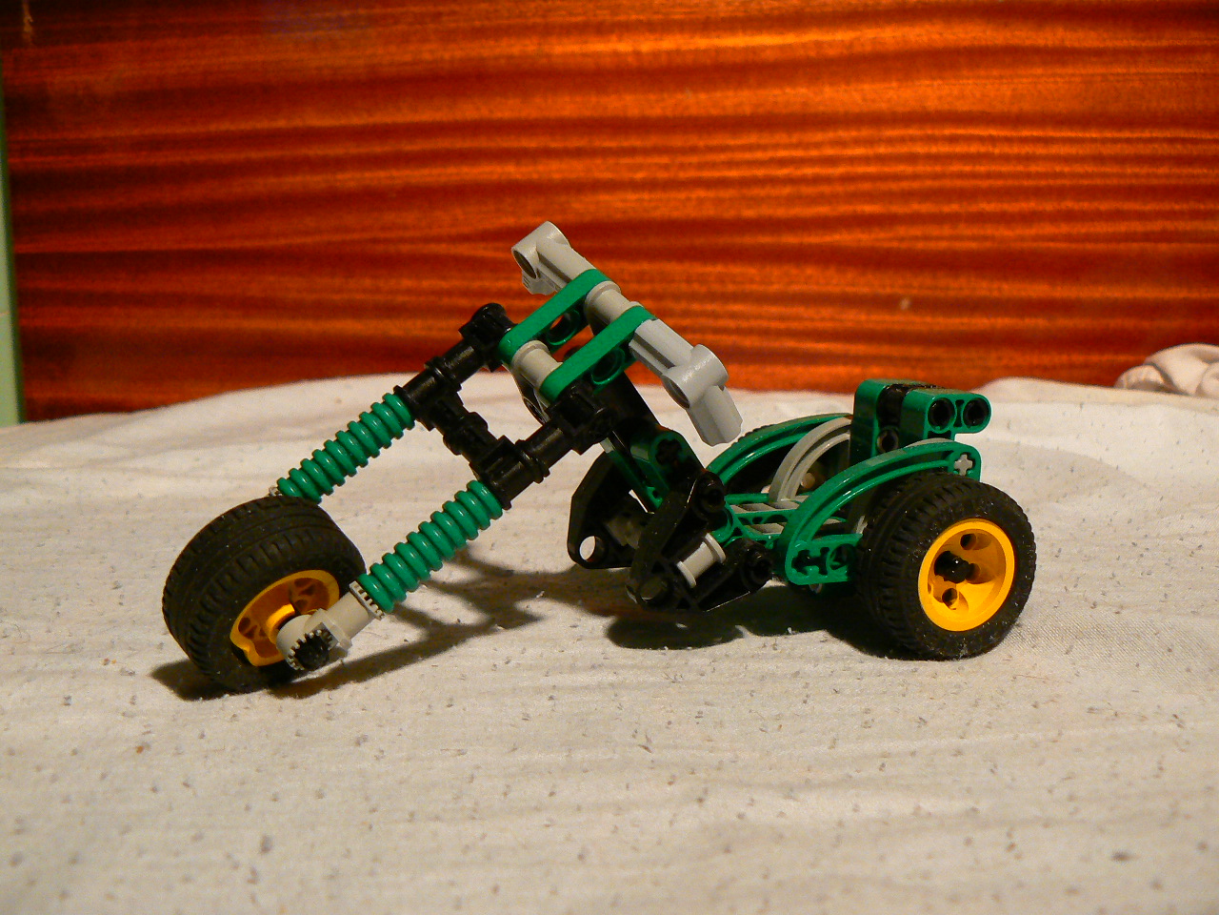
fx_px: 1268
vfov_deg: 39.7
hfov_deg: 51.4
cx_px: 610
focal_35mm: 36
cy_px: 458
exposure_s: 1/30
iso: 200
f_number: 2.8
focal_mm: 6
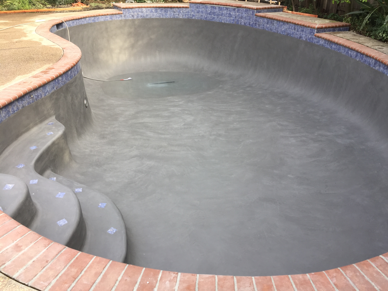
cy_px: 146
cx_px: 194
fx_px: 325
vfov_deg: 48.2
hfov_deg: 61.7
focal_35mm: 29
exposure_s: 1/201
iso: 32
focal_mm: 4.15
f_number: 2.2
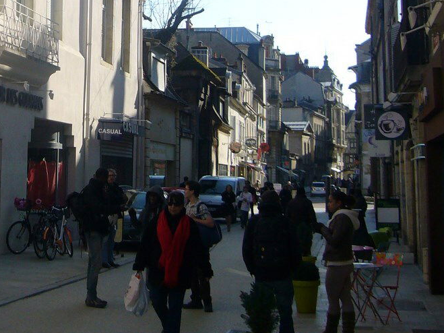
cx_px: 62
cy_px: 67
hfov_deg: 27.7
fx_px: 872
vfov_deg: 21.3
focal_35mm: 68
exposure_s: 1/250
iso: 80
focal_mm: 4.6
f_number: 5.6
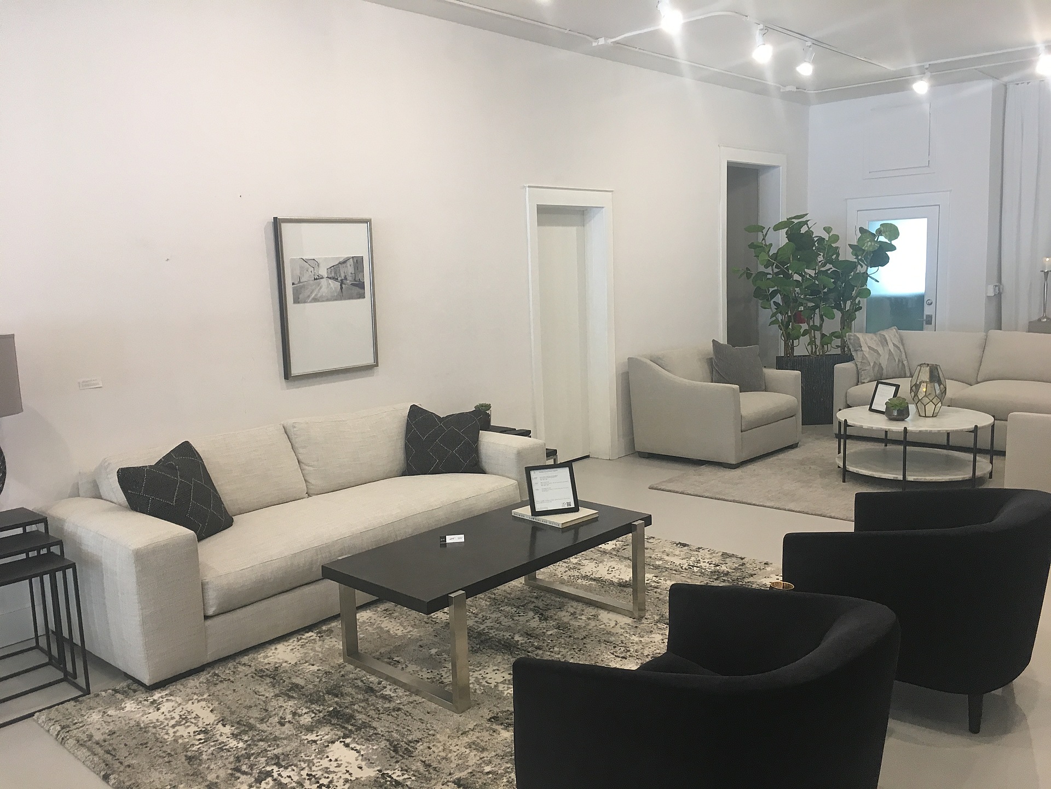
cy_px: 394
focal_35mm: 29
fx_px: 880
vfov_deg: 48.2
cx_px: 526
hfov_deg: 61.7
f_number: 2.2
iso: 80
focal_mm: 4.15
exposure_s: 1/30
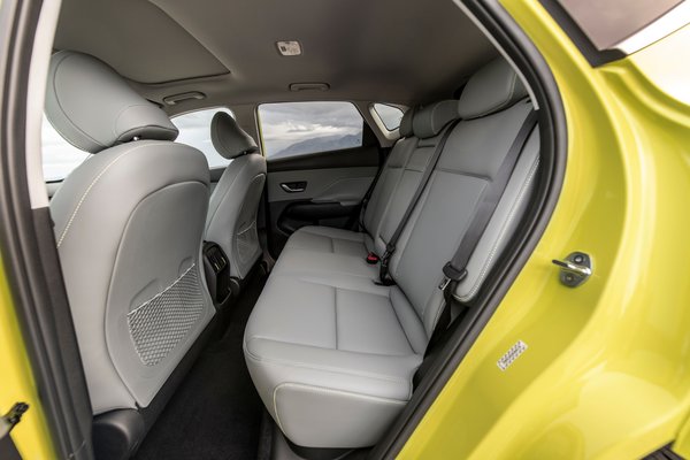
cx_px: 345
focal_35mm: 14
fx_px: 268
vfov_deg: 81.2
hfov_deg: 104.3
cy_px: 230
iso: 200
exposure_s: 1/50
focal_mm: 14
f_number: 5
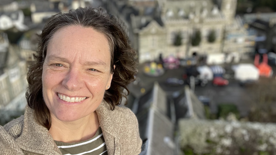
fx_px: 242
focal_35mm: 33
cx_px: 139
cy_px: 60
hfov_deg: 59.5
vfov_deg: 35.5
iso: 32
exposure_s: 1/693
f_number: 2.2
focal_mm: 2.71
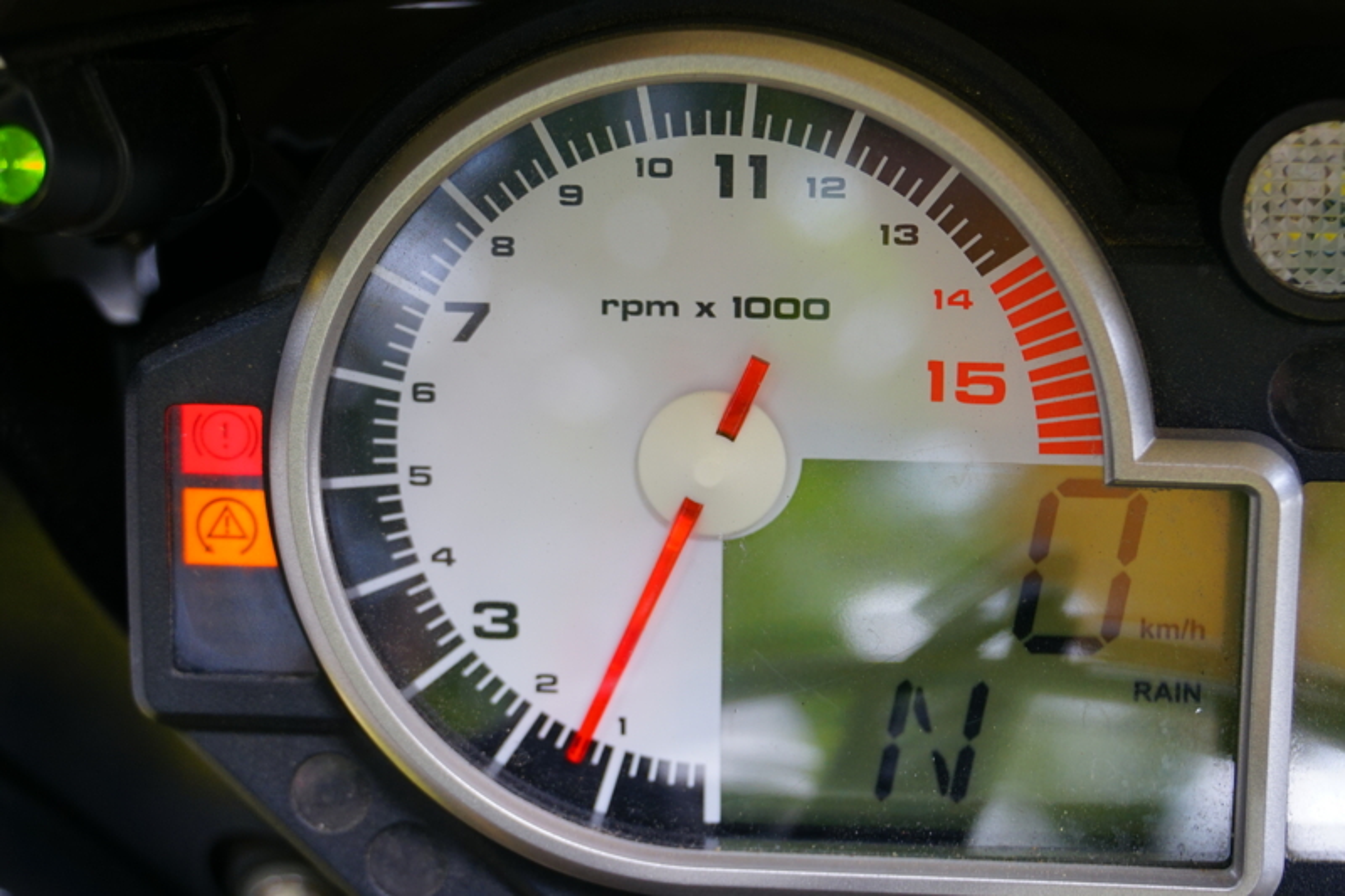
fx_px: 3250
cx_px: 672
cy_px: 448
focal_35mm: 87
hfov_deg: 23.4
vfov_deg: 15.7
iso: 320
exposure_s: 1/90
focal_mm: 58
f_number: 5.6
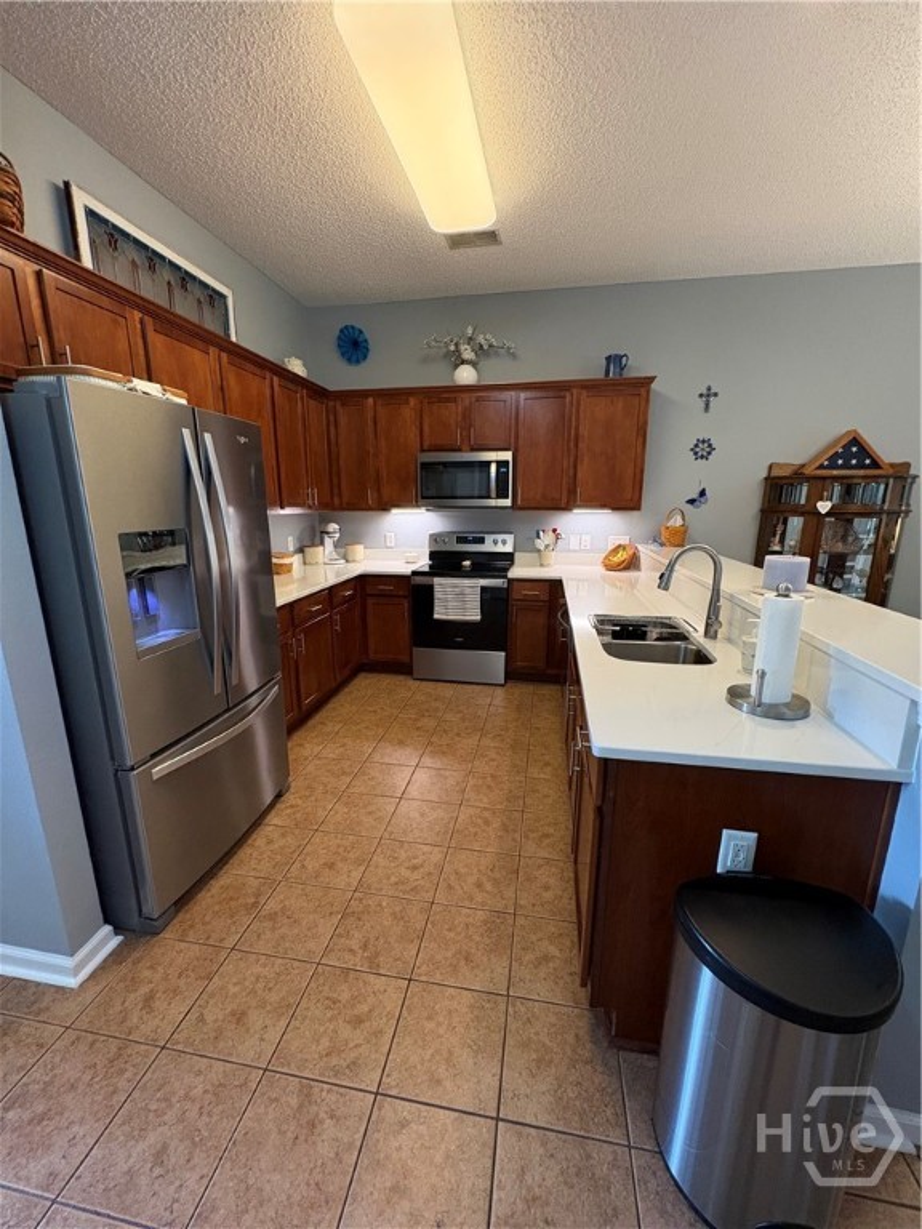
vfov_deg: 102.1
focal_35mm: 14
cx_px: 461
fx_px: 497
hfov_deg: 85.7
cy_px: 614
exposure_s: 1/60
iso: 500
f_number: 2.2
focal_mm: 2.22
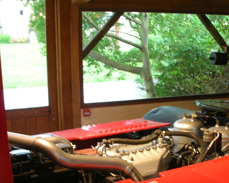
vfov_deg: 24.7
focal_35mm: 61
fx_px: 413
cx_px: 167
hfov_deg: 30.5
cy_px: 137
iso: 53
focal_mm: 5.8
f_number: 3
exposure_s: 1/3.9
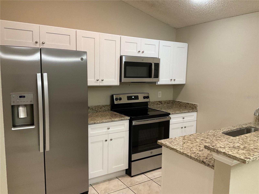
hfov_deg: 61.7
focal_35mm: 29
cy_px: 97
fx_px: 217
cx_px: 130
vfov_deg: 48.2
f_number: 1.8
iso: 125
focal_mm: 3
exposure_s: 1/60
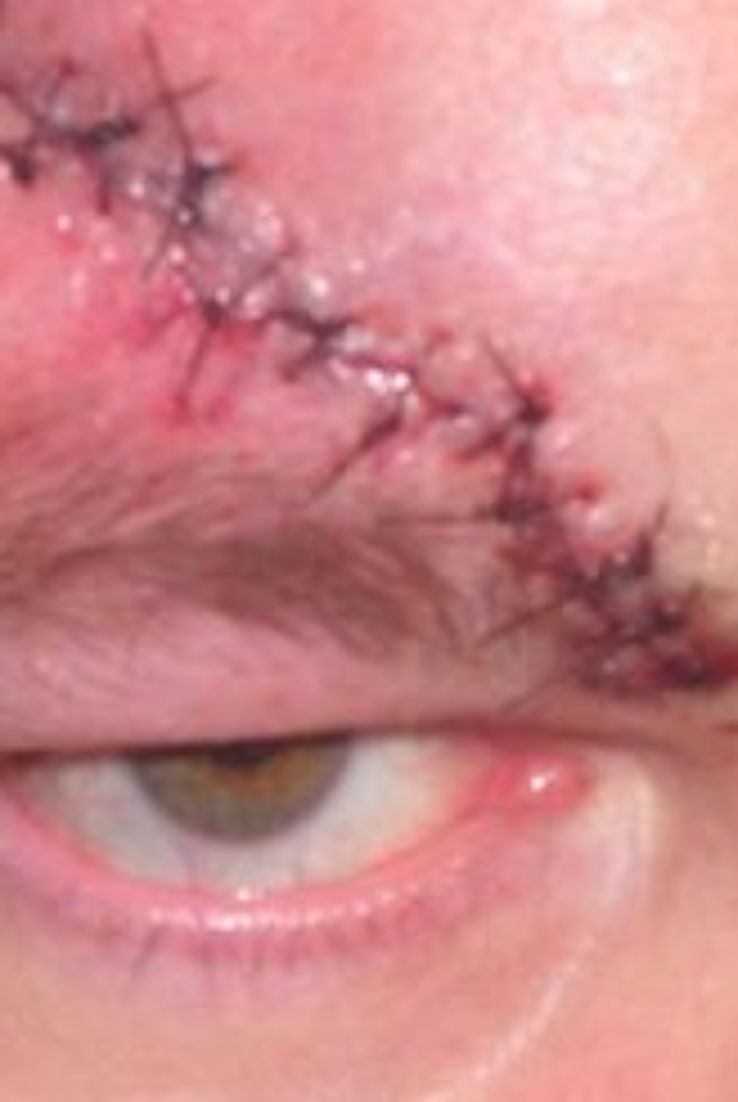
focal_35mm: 236
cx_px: 202
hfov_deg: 5.8
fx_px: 7236
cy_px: 468
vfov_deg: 8.7
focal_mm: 14.5
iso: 200
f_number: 4.8
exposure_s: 1/100
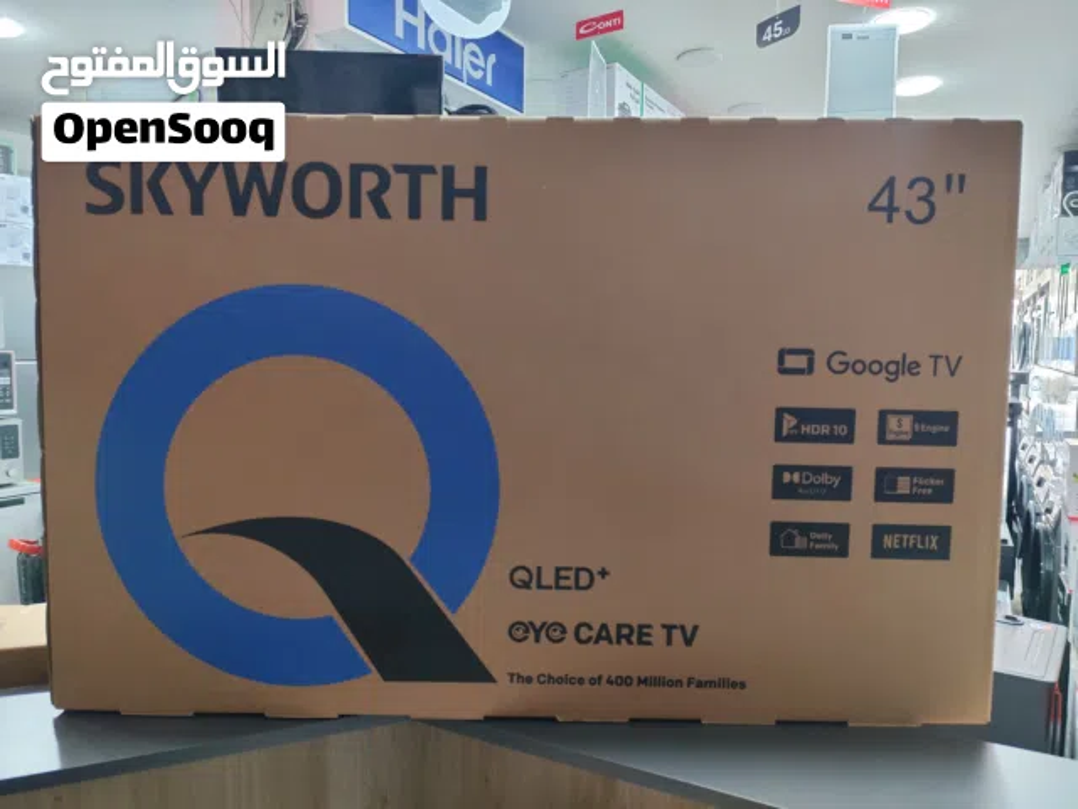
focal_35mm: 23
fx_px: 716
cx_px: 539
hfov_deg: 73.9
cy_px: 404
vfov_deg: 58.9
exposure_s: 1/50
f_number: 1.65
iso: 250
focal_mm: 6.14
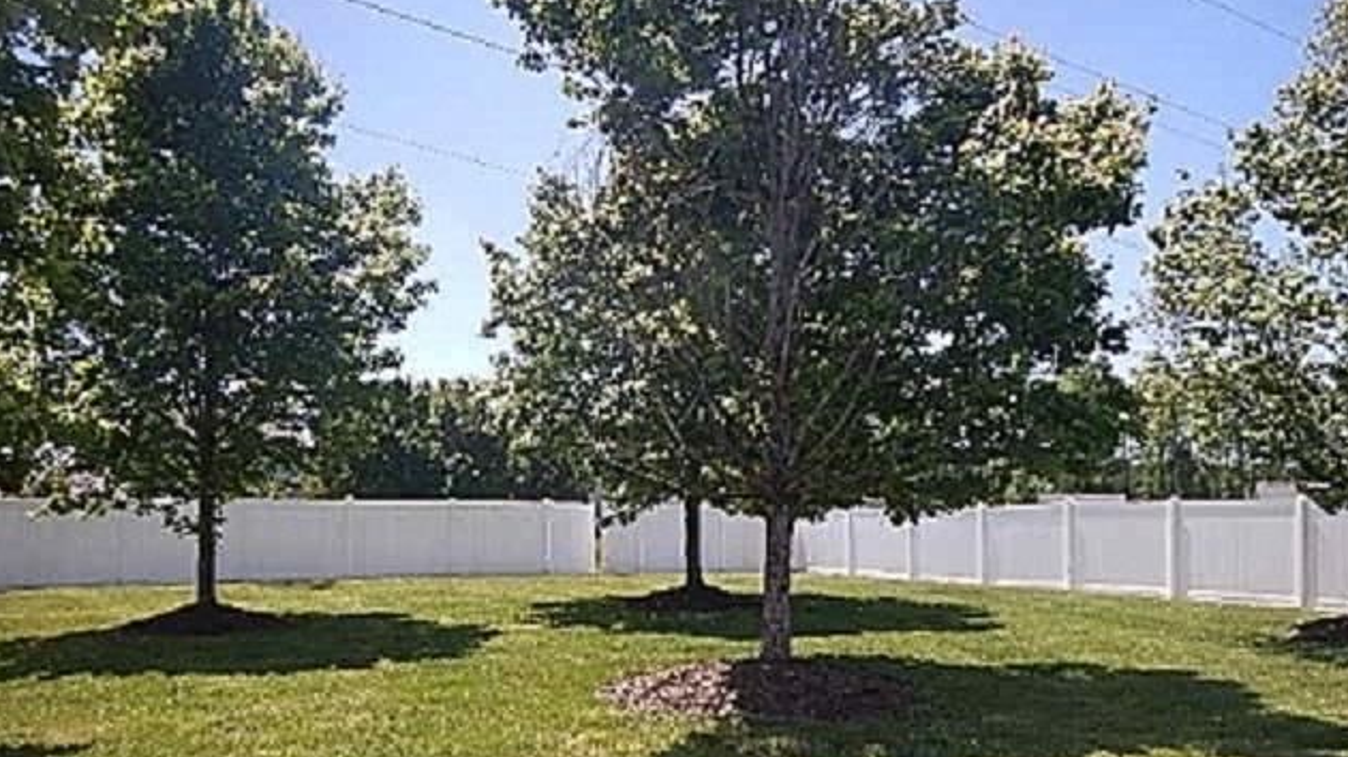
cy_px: 505
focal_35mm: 31
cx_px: 674
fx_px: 1108
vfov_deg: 37.3
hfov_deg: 62.6
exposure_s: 1/640
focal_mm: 5
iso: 125
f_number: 3.9
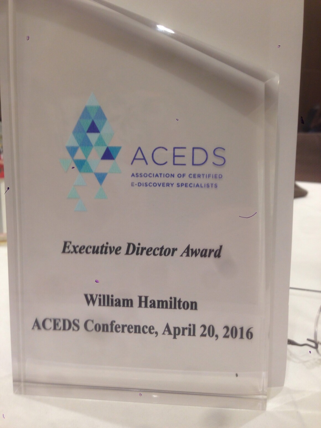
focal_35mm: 33
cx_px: 160
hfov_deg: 42.9
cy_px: 214
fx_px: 408
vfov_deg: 55.4
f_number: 2.4
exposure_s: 1/20
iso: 50
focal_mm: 4.12
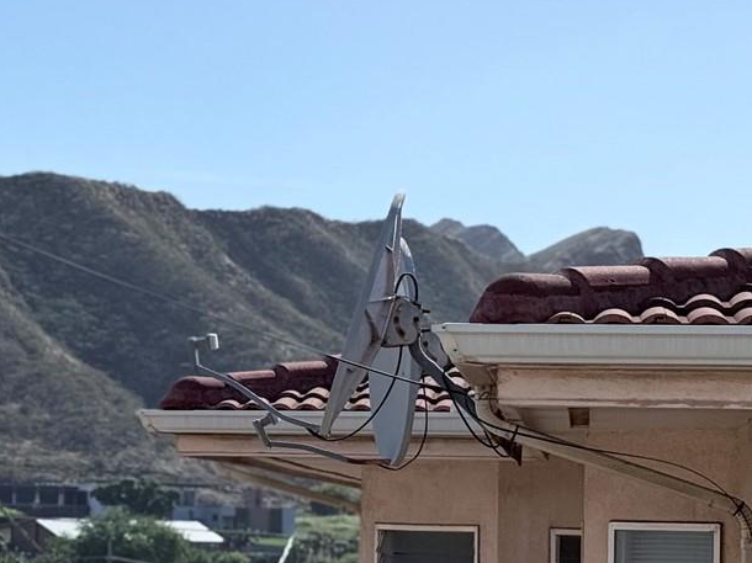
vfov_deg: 11.7
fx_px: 2736
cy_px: 391
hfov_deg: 15.6
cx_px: 272
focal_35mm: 126
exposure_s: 1/7874
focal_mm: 6.76
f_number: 1.78
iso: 64
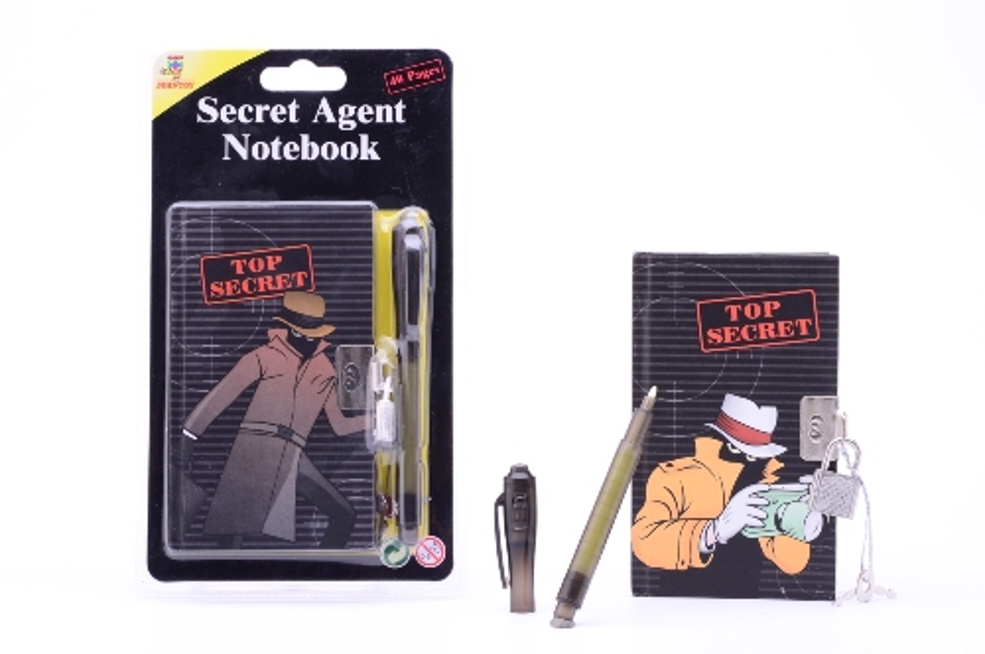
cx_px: 492
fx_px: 2459
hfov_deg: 22.6
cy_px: 327
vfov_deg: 15.1
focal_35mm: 90
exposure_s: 1/100
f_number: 13
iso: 100
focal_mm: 60
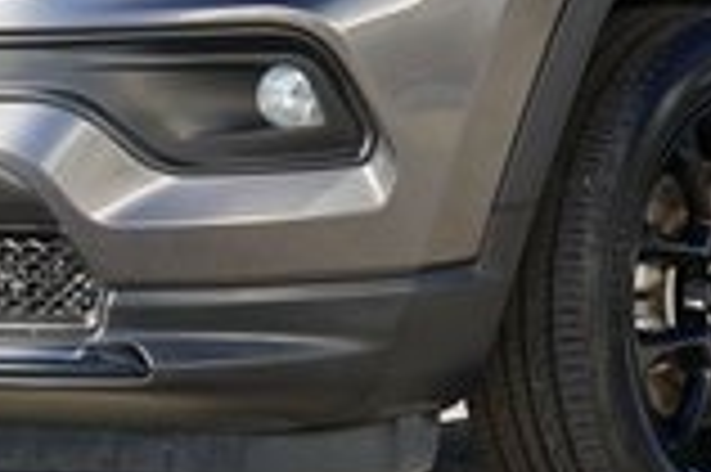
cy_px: -209
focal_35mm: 341
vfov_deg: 4.0
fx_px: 6728
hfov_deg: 6.0
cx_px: 648
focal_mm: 84
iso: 100
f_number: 8
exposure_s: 1/125
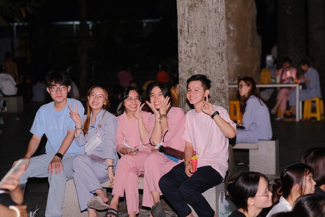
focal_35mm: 84
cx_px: 162
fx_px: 758
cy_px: 108
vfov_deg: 16.3
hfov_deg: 24.2
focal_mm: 56
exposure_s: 1/100
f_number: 2
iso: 2500
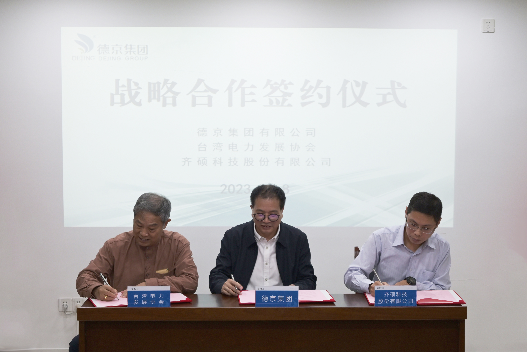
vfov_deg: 27.0
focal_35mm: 50
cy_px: 176
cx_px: 264
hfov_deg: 39.6
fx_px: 732
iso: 360
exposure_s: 1/50
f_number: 6.3
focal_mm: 50
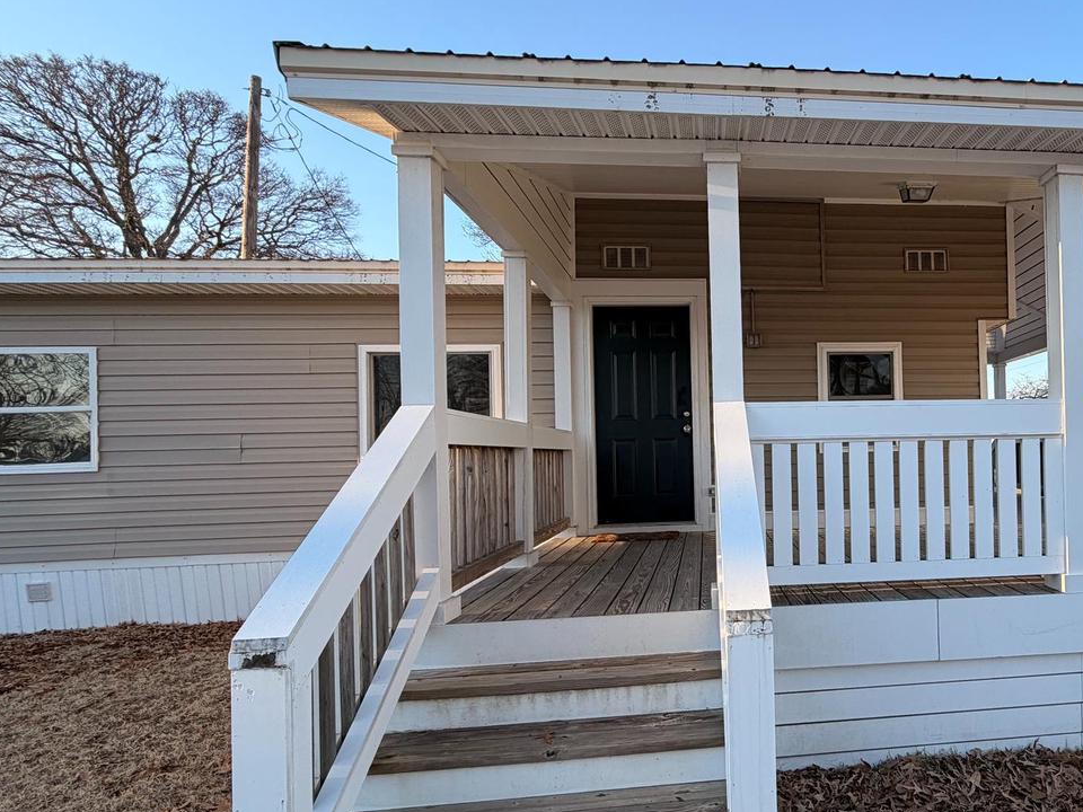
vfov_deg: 63.3
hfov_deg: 74.4
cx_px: 787
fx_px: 657
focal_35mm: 21
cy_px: 442
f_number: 2.2
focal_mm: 2.22
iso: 50
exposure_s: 1/502
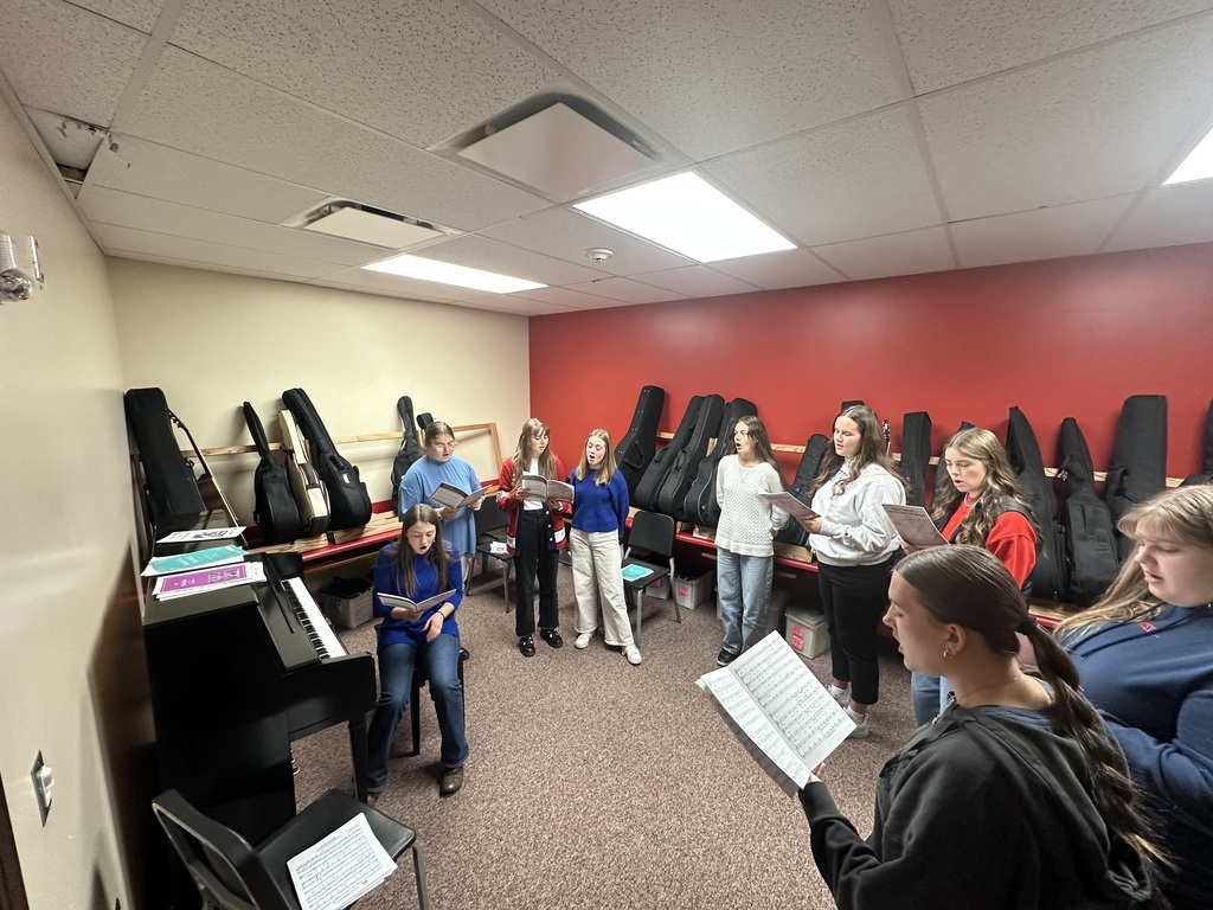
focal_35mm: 14
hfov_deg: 102.1
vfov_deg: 85.7
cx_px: 606
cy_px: 455
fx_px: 491
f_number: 2.2
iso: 250
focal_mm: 2.22
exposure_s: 1/60
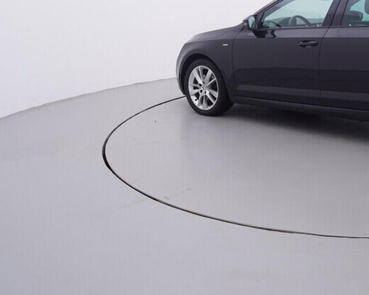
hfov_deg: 40.2
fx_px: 458
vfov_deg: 34.5
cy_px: 55
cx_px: 341
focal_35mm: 42
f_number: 5
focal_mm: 15
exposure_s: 1/80
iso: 200
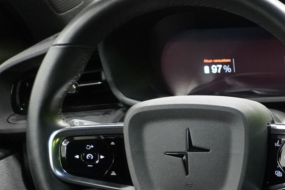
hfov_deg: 16.5
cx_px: 517
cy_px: 269
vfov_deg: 12.7
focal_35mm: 103
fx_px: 815
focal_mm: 16
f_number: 3.5
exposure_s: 1/30
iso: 2000
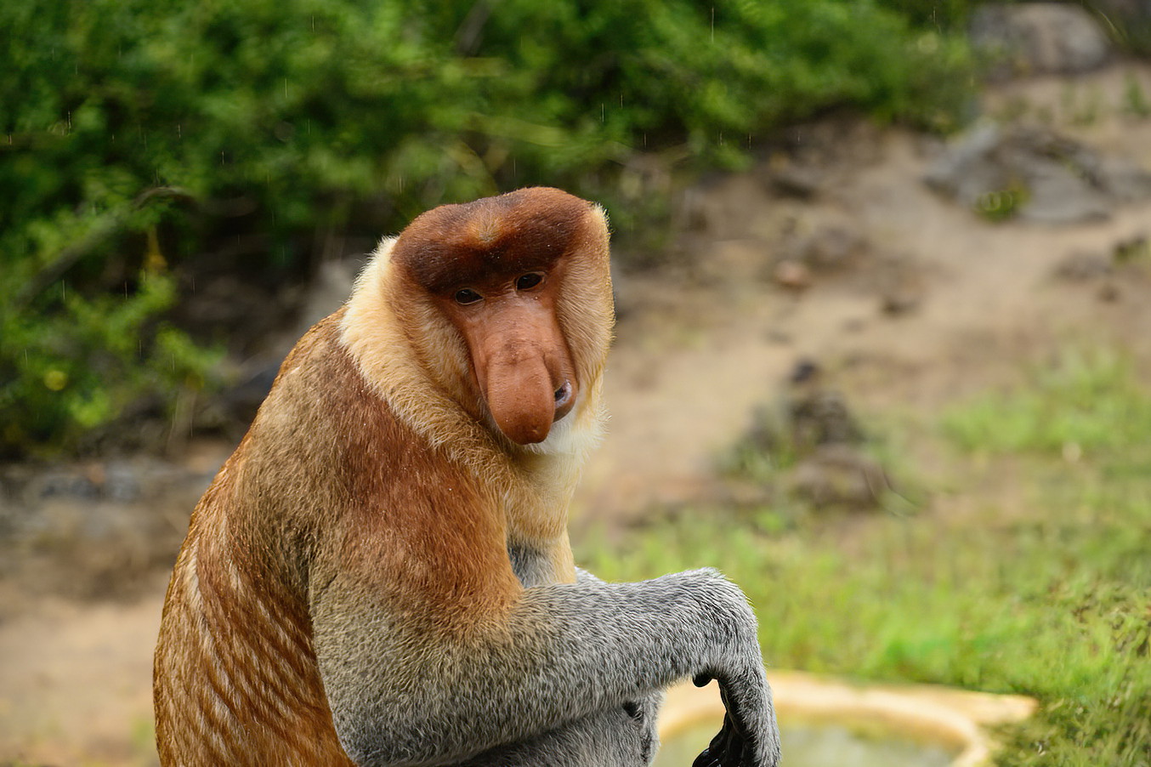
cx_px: 576
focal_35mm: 160
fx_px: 5114
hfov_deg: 12.8
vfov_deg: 8.6
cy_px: 384
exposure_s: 1/250
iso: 1250
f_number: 8
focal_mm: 160
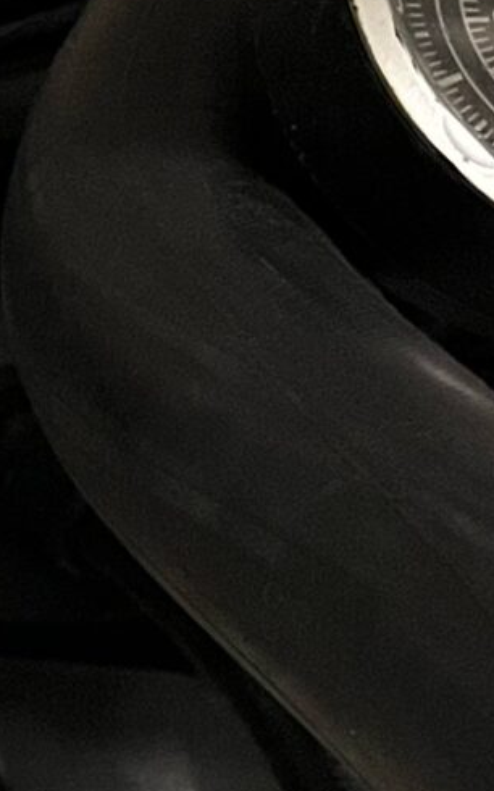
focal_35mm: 144
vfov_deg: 14.4
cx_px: -1413
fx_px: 3104
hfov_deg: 7.1
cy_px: 673
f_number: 1.6
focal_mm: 5.1
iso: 500
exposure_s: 1/60
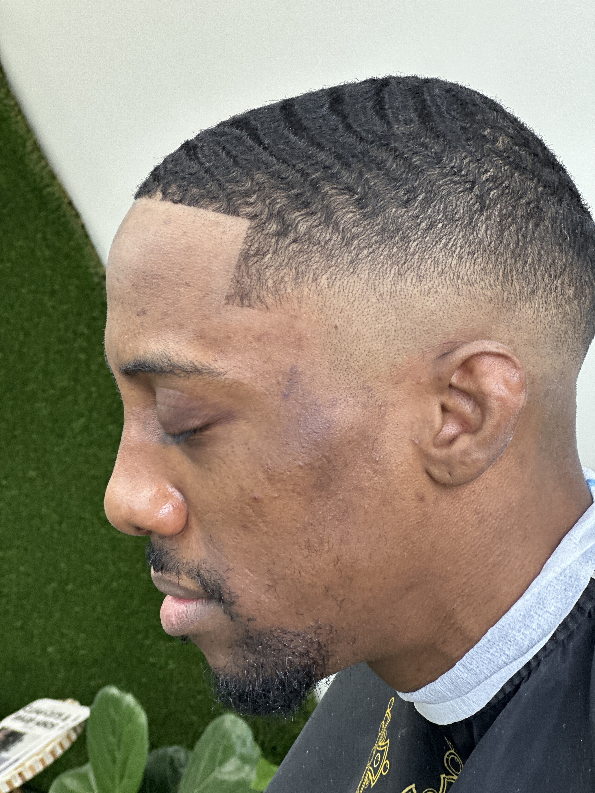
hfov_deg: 19.1
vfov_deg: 25.3
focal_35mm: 77
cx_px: 298
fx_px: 1765
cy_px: 396
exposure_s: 1/40
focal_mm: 9
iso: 125
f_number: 2.8
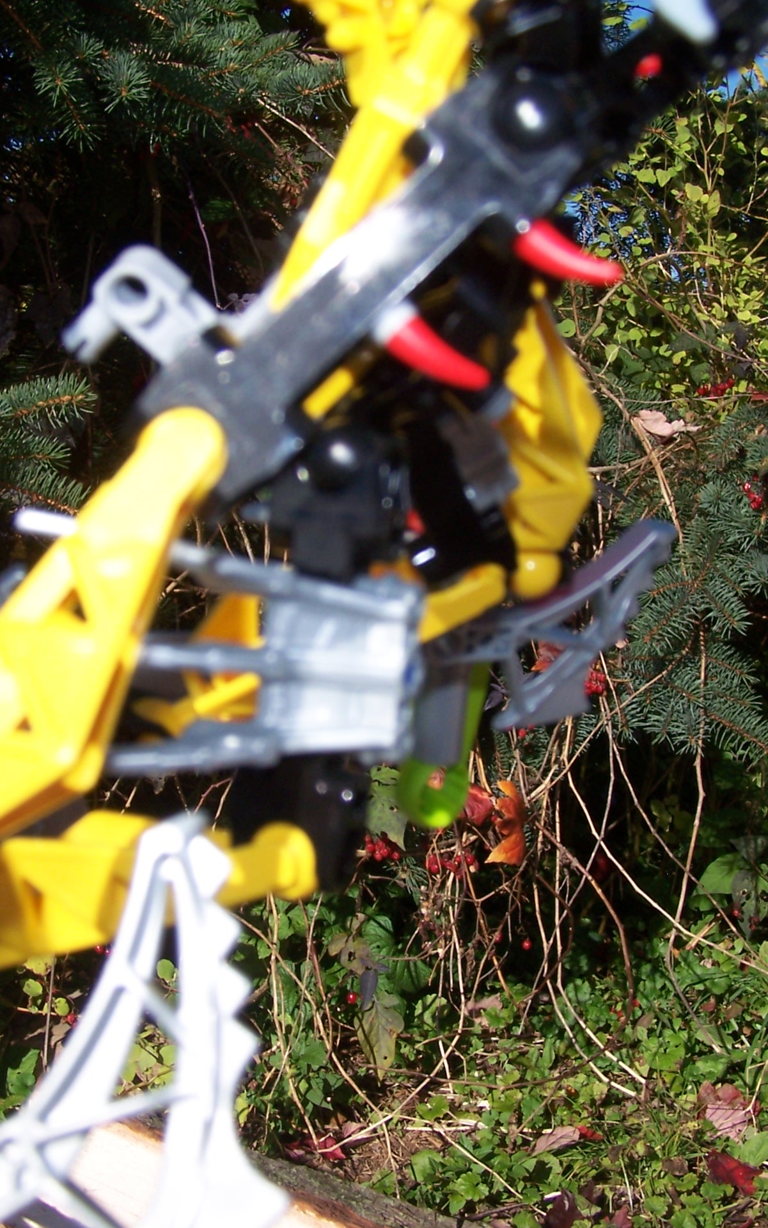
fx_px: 1809
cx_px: 415
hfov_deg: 24.0
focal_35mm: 54
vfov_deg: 37.5
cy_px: 613
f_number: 4
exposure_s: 1/800
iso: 80
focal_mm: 6.3
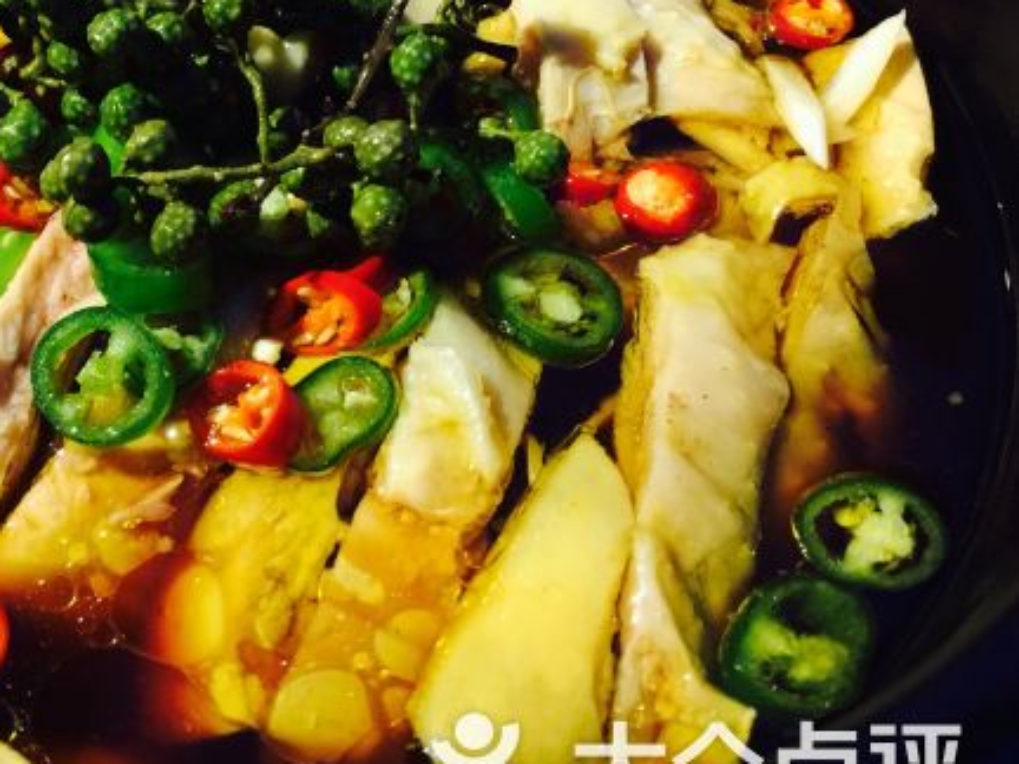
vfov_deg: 30.7
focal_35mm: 47
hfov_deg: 38.8
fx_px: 1384
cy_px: 272
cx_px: 198
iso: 125
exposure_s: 1/10
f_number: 2.2
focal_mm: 4.15
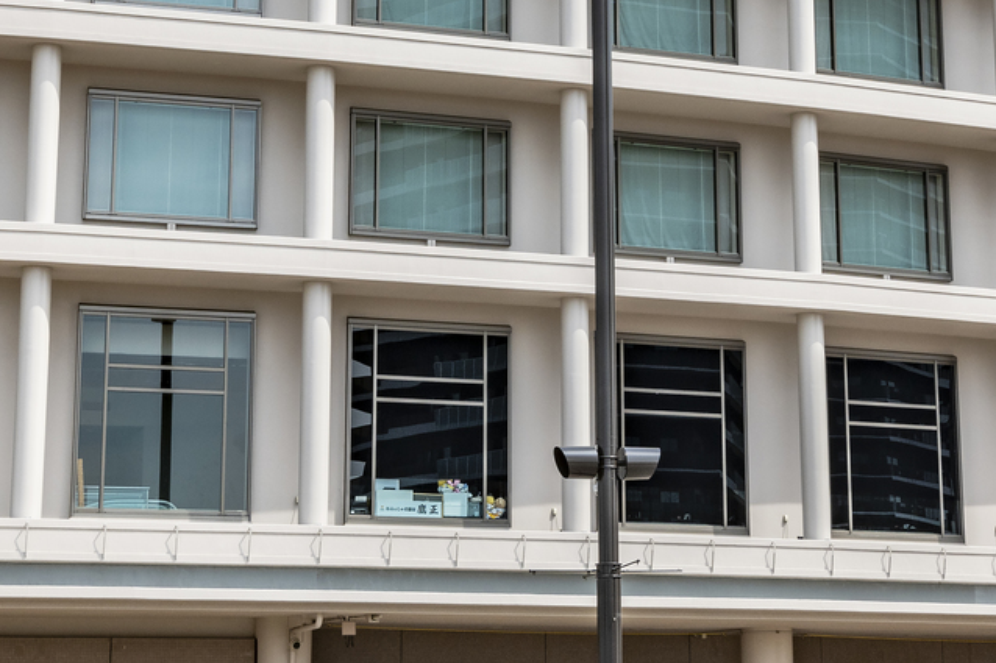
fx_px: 2600
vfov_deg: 14.4
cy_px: 102
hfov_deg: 21.7
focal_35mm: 94
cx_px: 550
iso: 100
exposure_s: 1/250
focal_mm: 30
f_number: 11
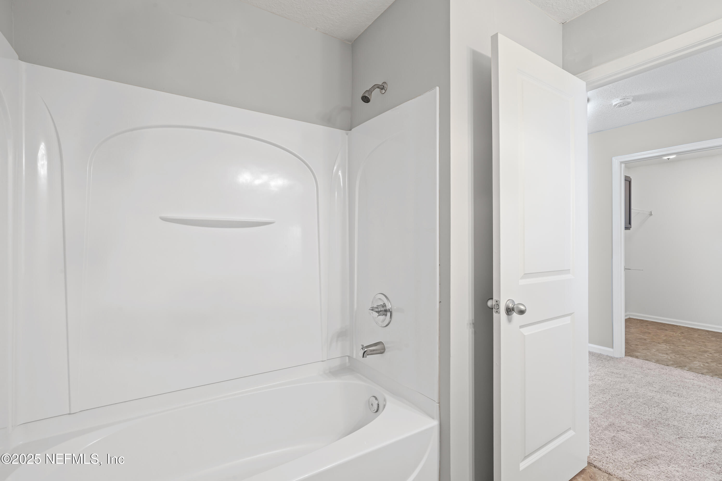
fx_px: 341
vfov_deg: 70.4
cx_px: 361
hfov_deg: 93.3
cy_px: 240
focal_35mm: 17
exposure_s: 3.2
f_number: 13
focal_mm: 17
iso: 250
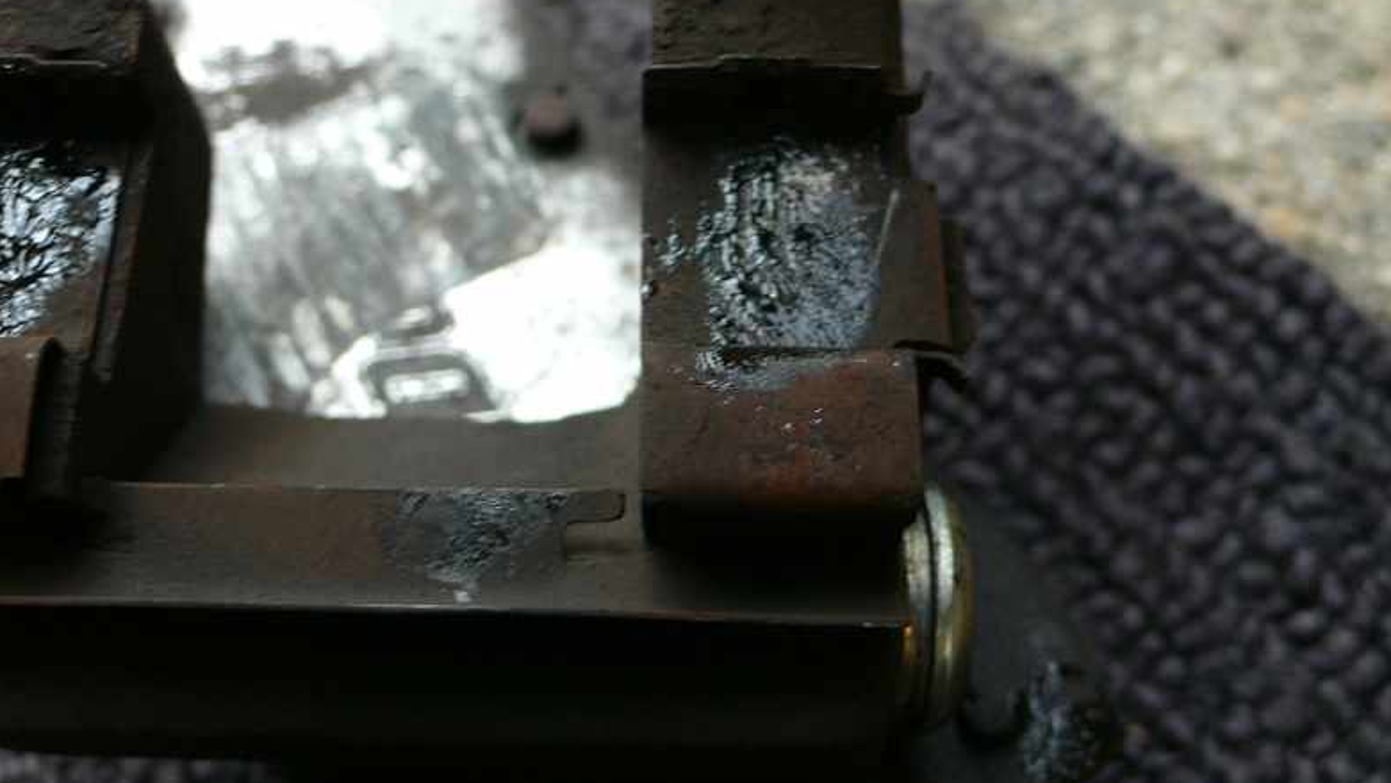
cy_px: 401
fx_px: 1402
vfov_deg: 31.2
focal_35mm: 38
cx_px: 681
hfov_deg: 52.8
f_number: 2.8
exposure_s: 1/80
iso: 80
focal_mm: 6.3
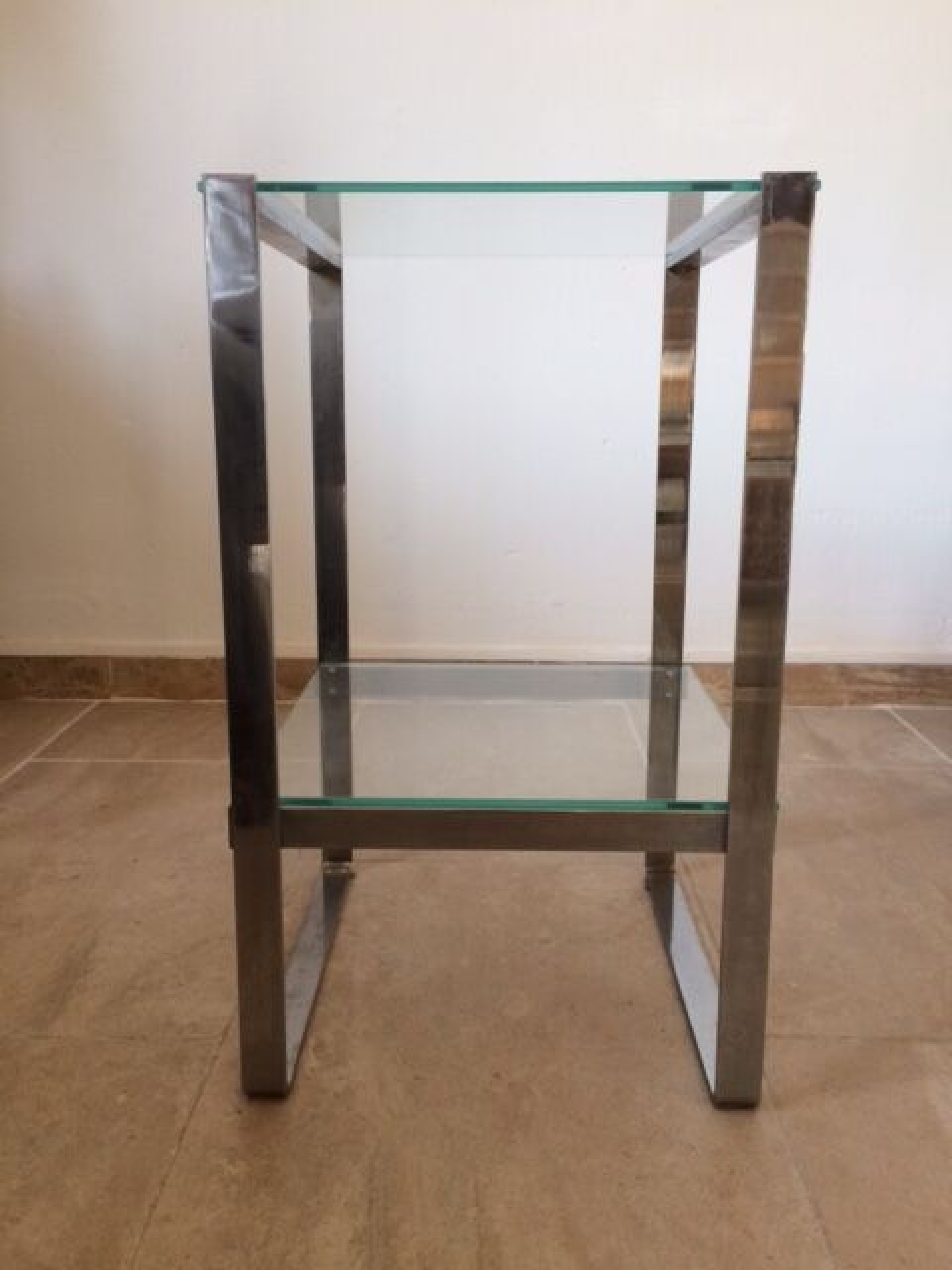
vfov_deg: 61.7
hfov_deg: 48.2
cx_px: 476
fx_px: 1063
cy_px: 635
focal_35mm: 29
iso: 64
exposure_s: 1/33
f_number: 2.2
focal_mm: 4.15
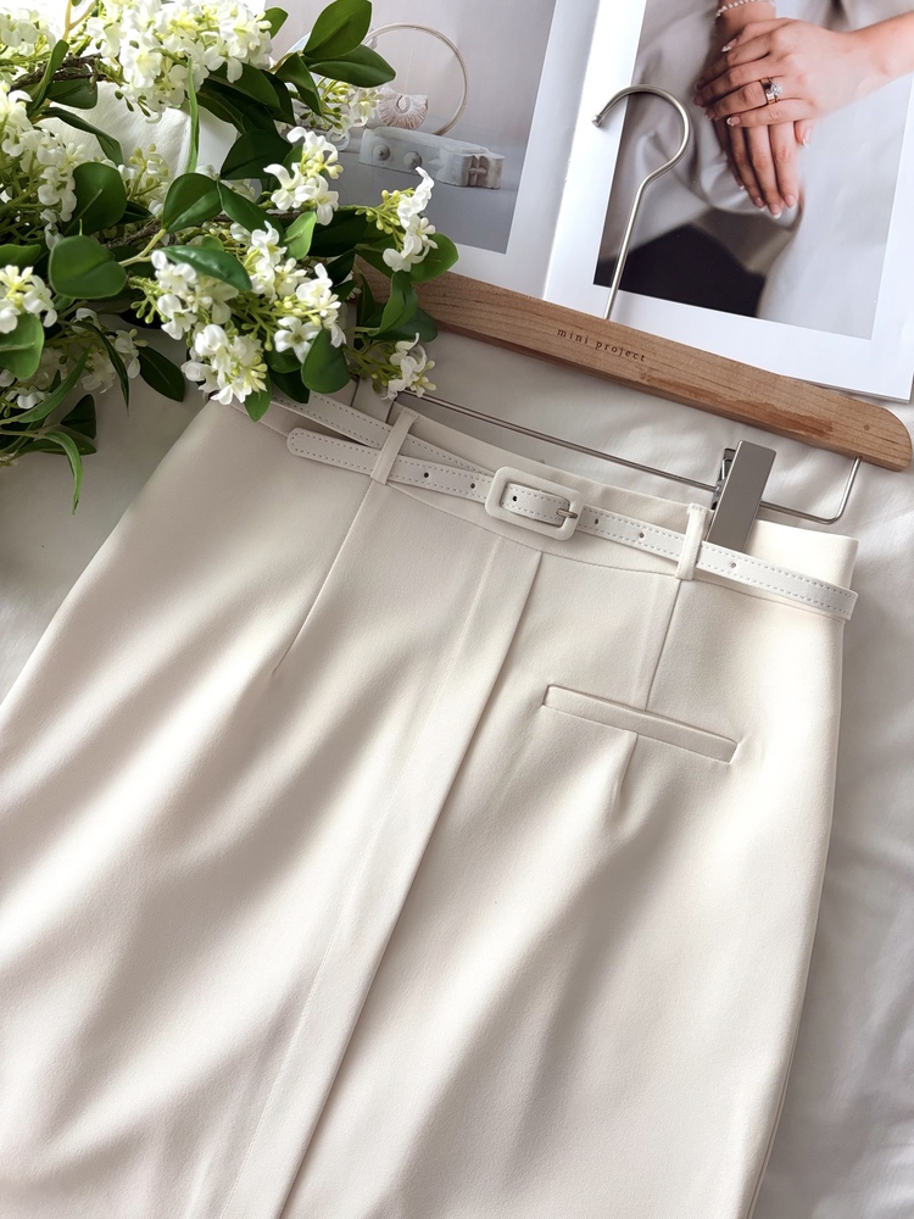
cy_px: 610
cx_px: 457
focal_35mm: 26
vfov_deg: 67.3
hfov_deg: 53.1
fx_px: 915
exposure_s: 1/93
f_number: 1.6
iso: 125
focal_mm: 5.96
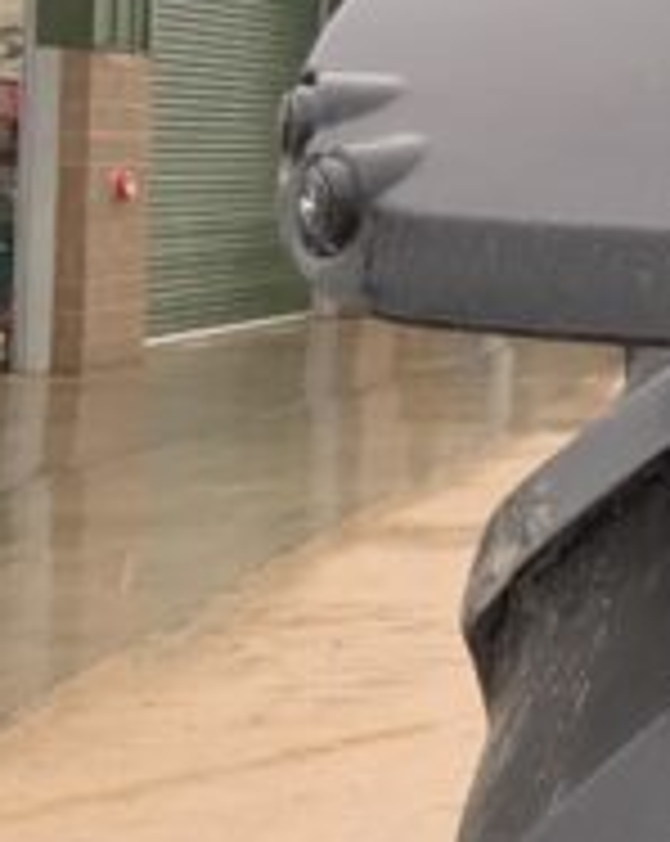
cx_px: 1277
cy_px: 59
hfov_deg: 13.8
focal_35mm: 97
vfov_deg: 19.4
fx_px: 2410
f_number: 1.8
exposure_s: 1/105
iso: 64
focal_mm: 3
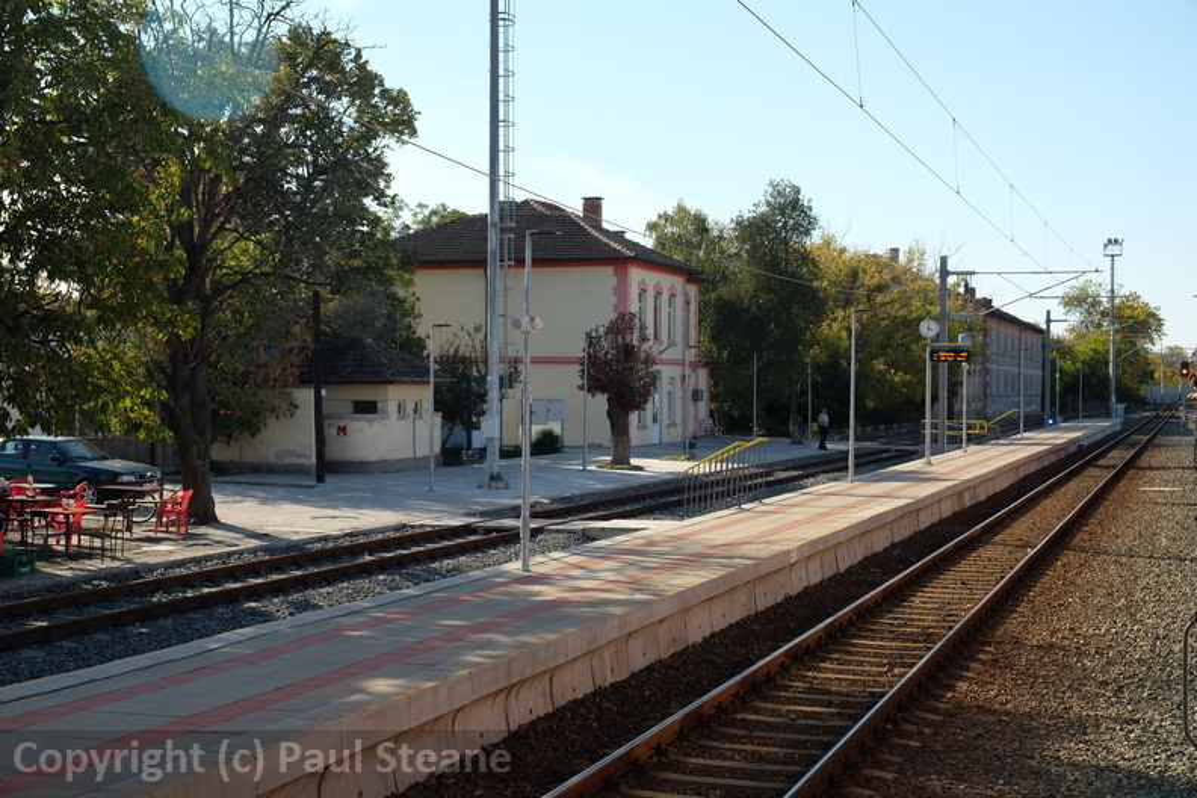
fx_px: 1563
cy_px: 399
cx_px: 598
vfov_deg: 28.6
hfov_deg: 41.9
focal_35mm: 47
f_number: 5.6
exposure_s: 1/340
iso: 200
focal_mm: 31.5
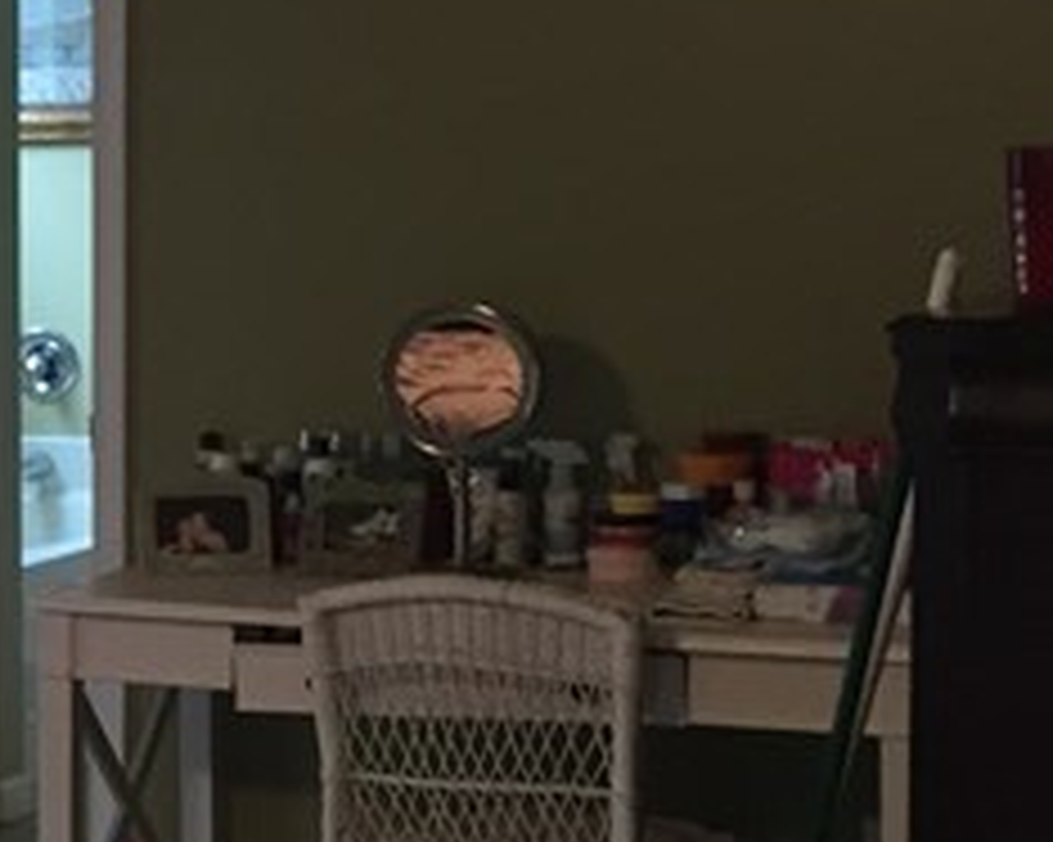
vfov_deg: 12.4
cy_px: 513
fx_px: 3863
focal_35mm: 124
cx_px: -922
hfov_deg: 13.7
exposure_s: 1/30
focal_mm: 4.15
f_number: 2.2
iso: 80
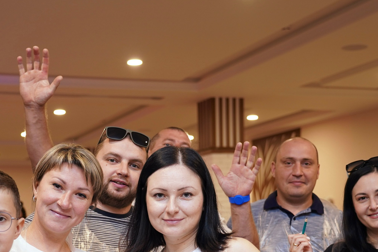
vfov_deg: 17.5
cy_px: 251
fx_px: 798
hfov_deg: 26.6
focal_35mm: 76
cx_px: 138
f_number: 2.8
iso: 400
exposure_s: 1/60
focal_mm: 37
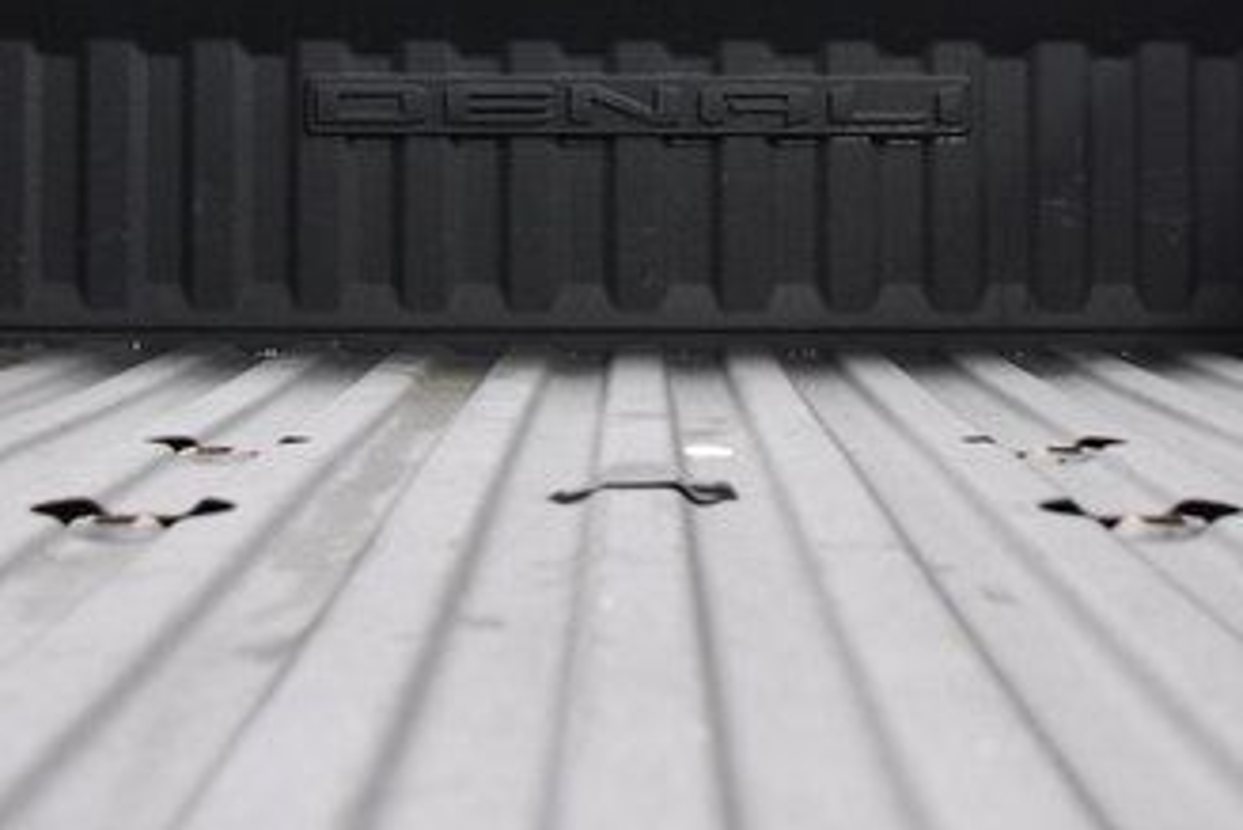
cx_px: 637
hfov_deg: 26.6
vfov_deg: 17.7
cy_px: 66
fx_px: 2625
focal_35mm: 76
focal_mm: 26
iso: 1600
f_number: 3.2
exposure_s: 1/60
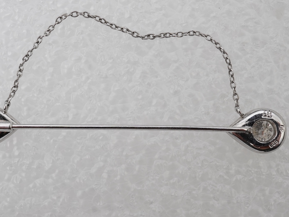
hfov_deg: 30.7
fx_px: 526
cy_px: 124
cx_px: 125
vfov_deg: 23.3
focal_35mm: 63
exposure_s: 1/125
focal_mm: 30
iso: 400
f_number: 18
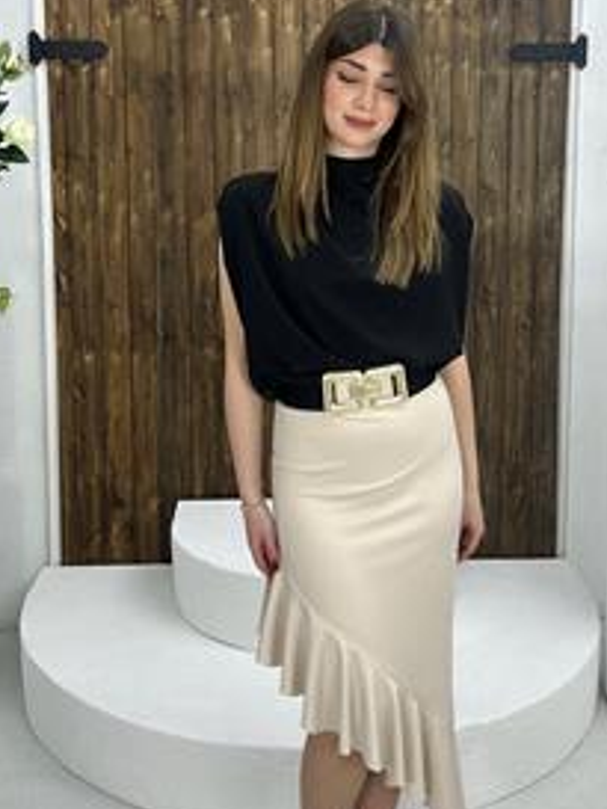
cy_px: 284
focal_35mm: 44
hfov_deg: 32.9
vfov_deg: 42.5
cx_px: 317
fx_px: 1028
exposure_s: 1/100
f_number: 1.9
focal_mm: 2.69
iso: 40
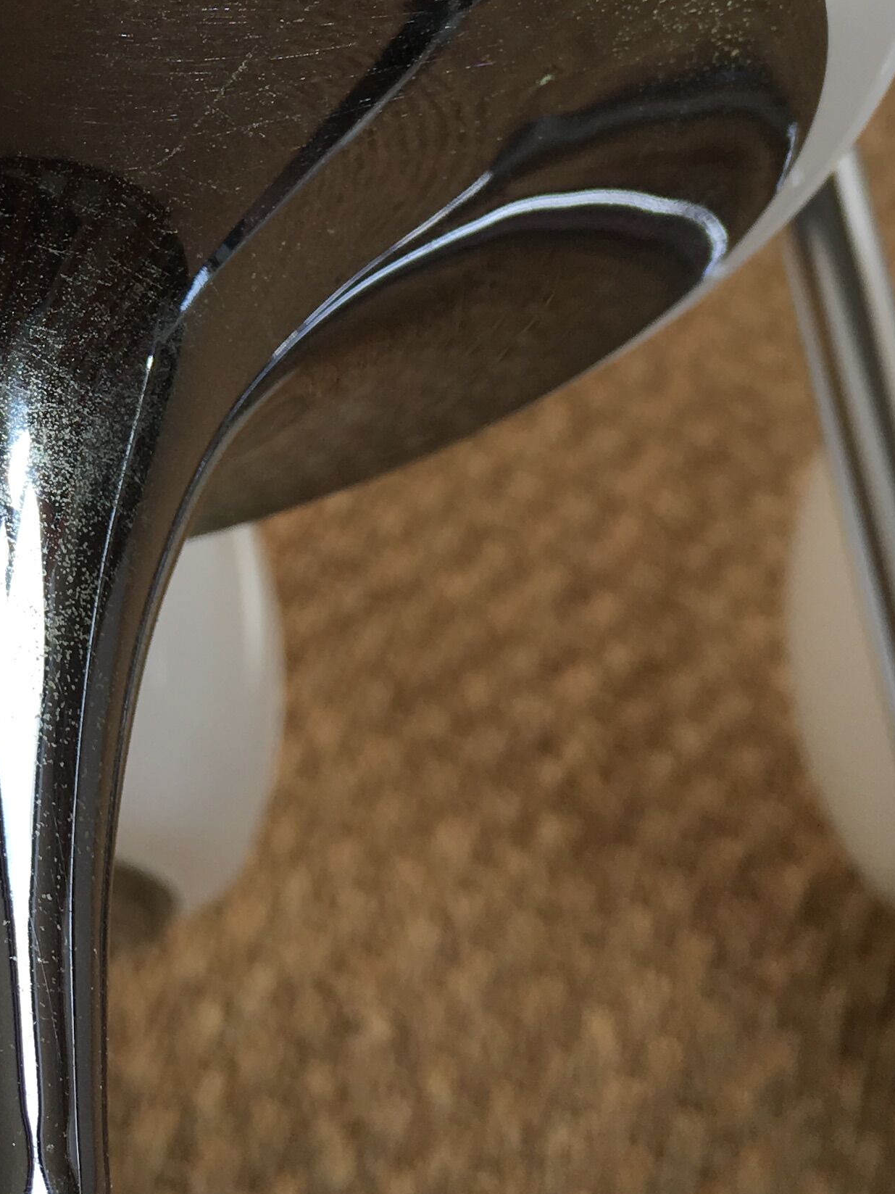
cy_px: 125
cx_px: -1
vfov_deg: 26.5
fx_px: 2448
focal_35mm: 71
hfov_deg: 20.1
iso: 25
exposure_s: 1/561
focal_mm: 4.15
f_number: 2.2
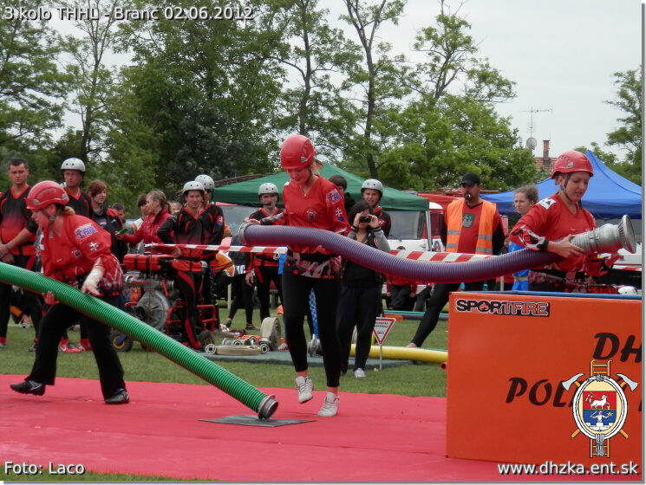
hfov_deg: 24.4
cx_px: 323
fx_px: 1494
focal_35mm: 80
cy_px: 242
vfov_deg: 18.5
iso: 80
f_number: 4.6
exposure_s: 1/320
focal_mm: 14.4
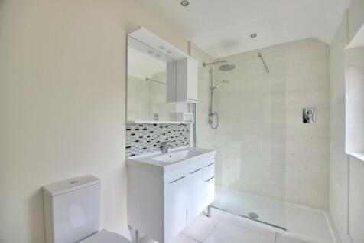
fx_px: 152
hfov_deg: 100.4
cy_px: 122
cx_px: 182
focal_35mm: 15
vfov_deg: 77.3
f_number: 3.5
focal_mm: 10
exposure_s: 1/800
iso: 100
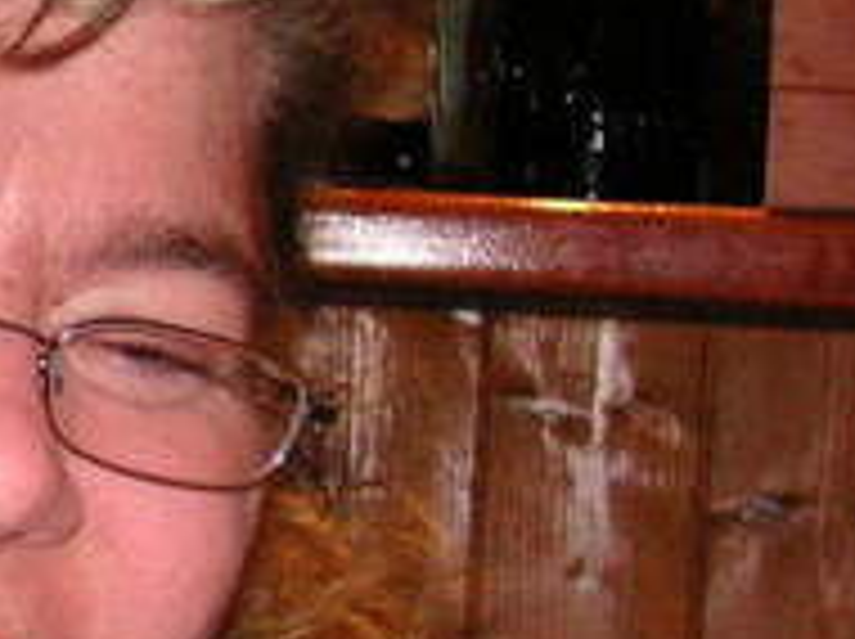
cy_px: 396
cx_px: -873
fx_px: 3848
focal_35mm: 156
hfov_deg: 11.4
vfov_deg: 9.5
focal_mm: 6.1
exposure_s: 1/45
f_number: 2.8
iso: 160
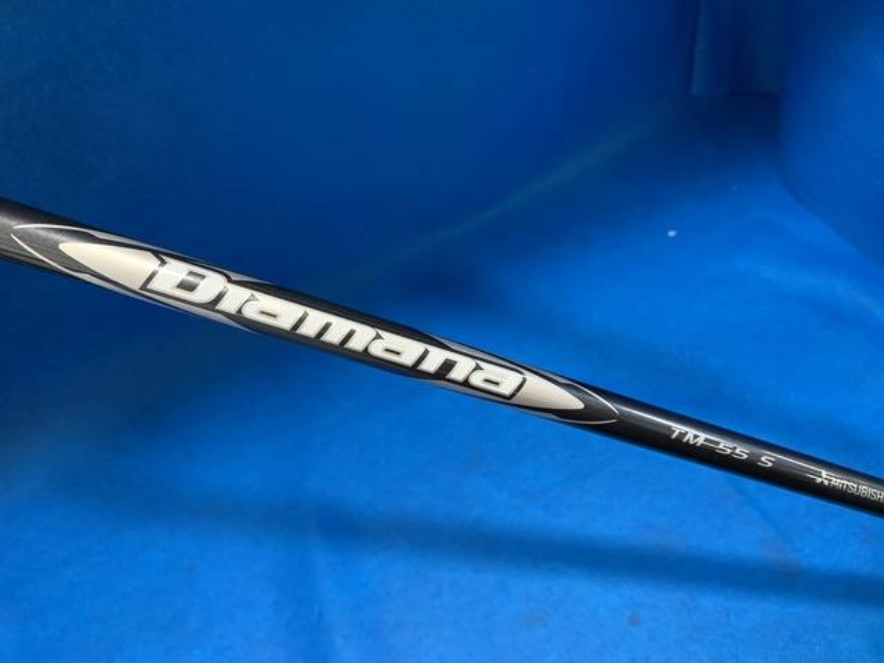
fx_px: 664
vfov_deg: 53.1
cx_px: 442
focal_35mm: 26
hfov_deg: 67.3
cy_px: 332
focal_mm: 4.25
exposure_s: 1/60
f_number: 1.8
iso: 200
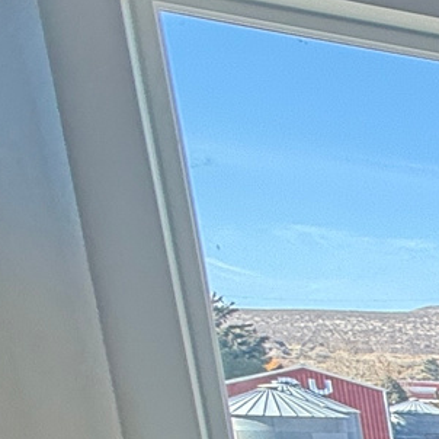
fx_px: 1205
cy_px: 714
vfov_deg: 17.8
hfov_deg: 10.4
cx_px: 1432
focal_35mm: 84
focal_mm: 2.22
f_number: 2.2
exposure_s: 1/120
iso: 80
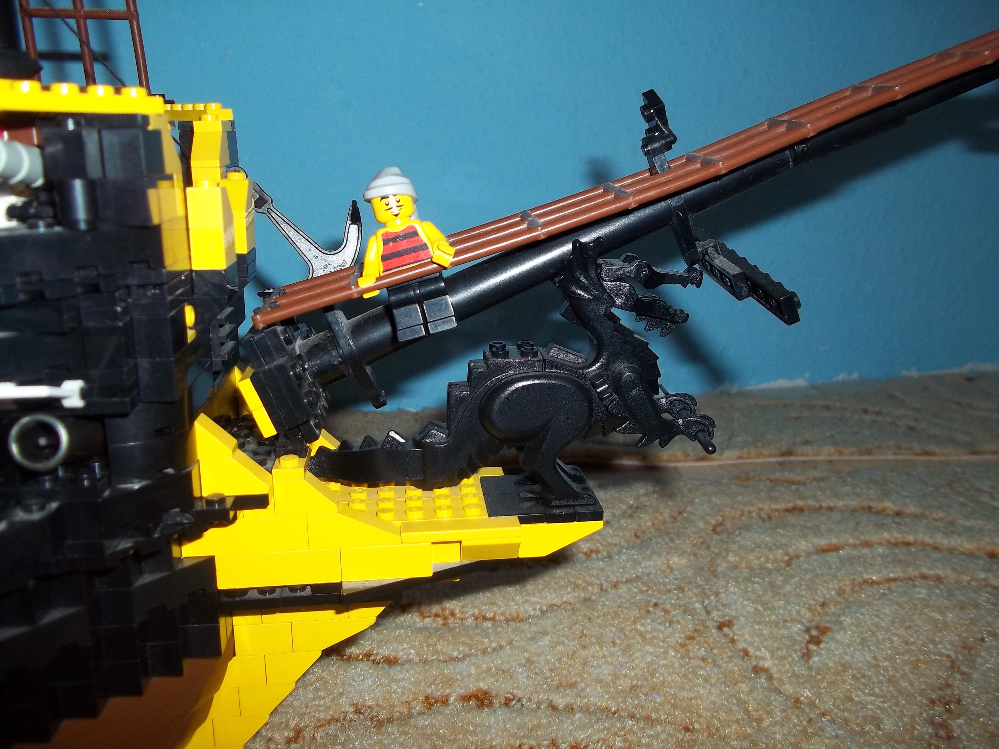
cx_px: 500
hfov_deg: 56.8
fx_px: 924
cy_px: 374
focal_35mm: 32
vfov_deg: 44.2
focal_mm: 5.7
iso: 80
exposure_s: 1/30
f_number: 2.9
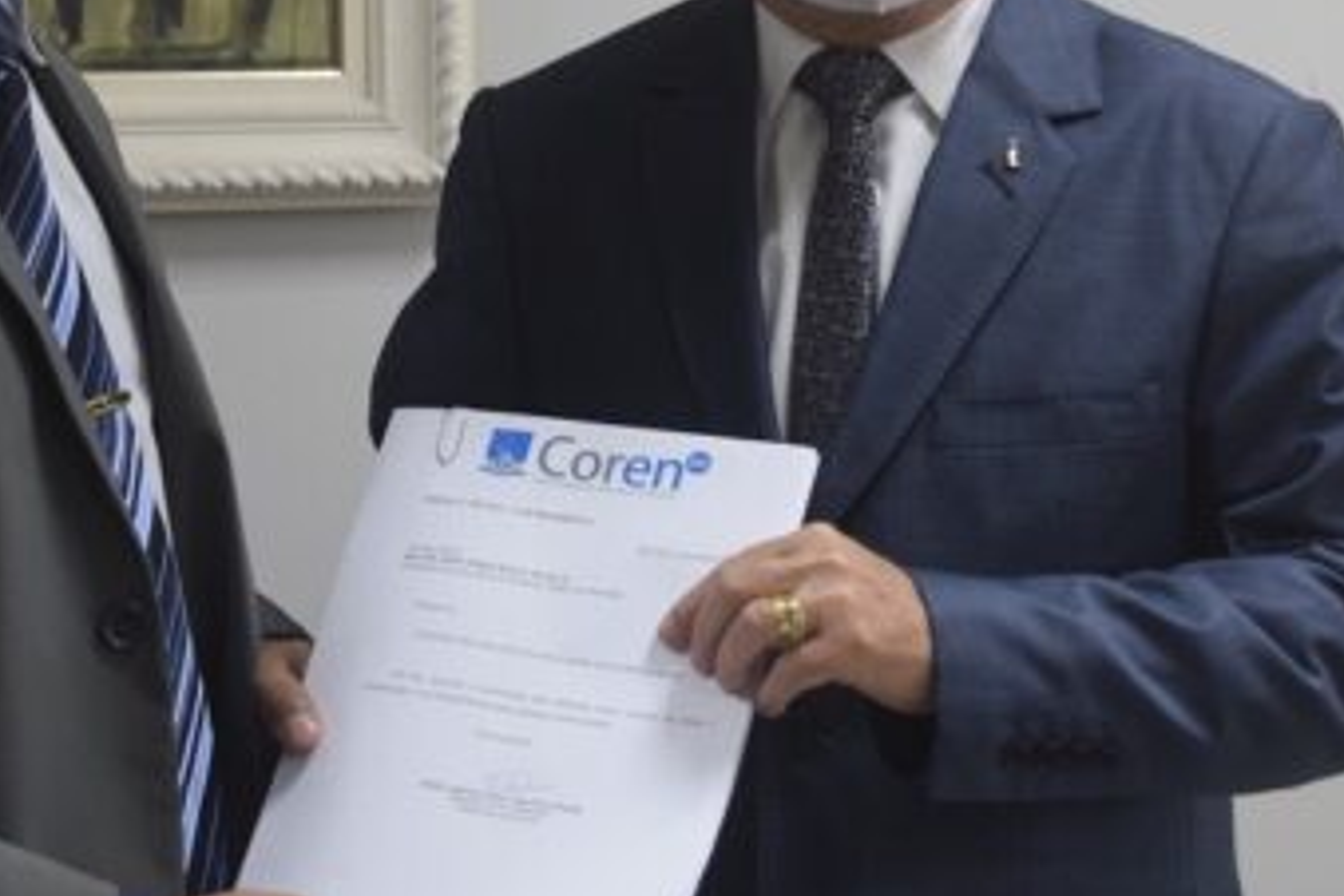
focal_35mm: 92
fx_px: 3434
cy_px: 256
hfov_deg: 22.1
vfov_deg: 14.8
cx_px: 531
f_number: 4.2
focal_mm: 26
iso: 720
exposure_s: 1/60
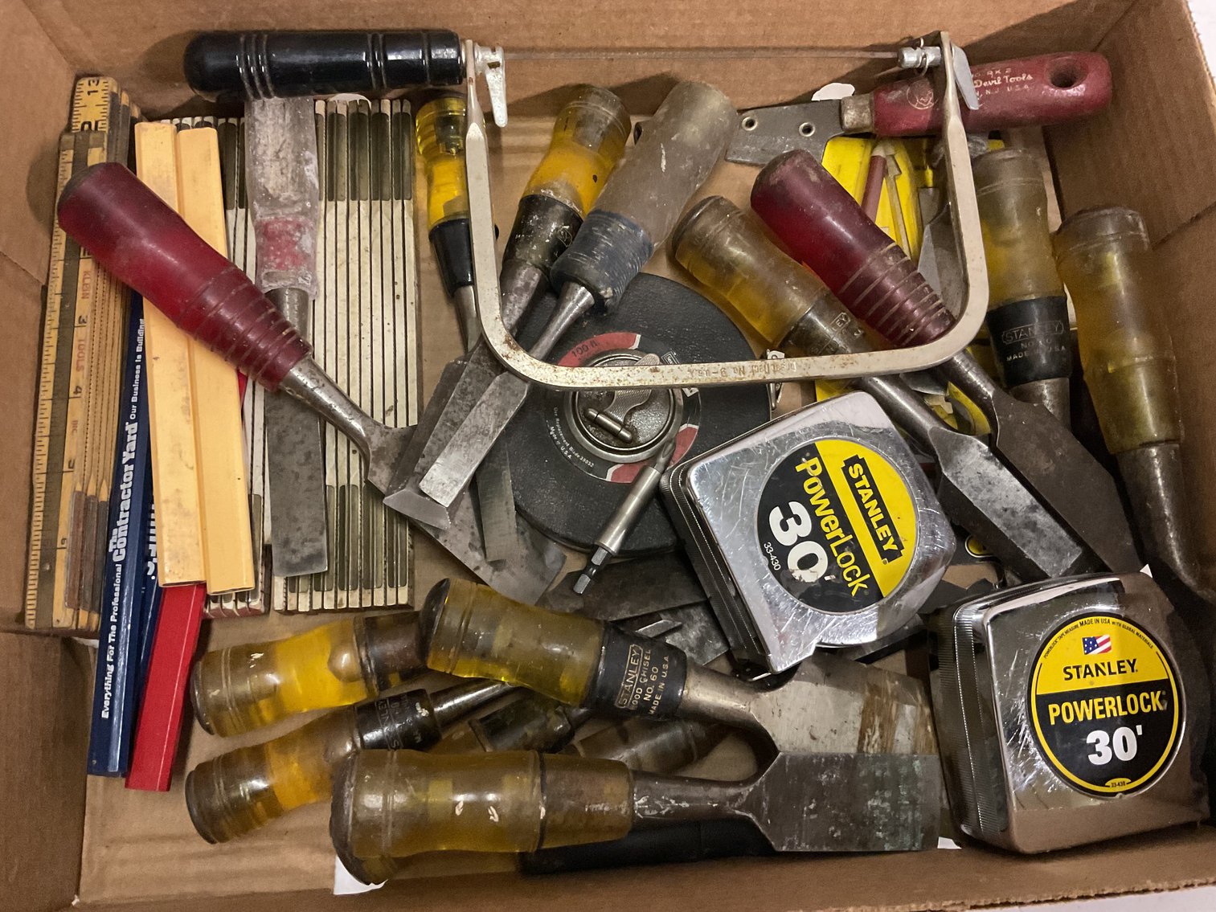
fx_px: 1019
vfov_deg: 48.2
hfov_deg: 61.7
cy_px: 456
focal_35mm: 29
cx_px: 608
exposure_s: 1/30
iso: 500
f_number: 1.8
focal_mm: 3
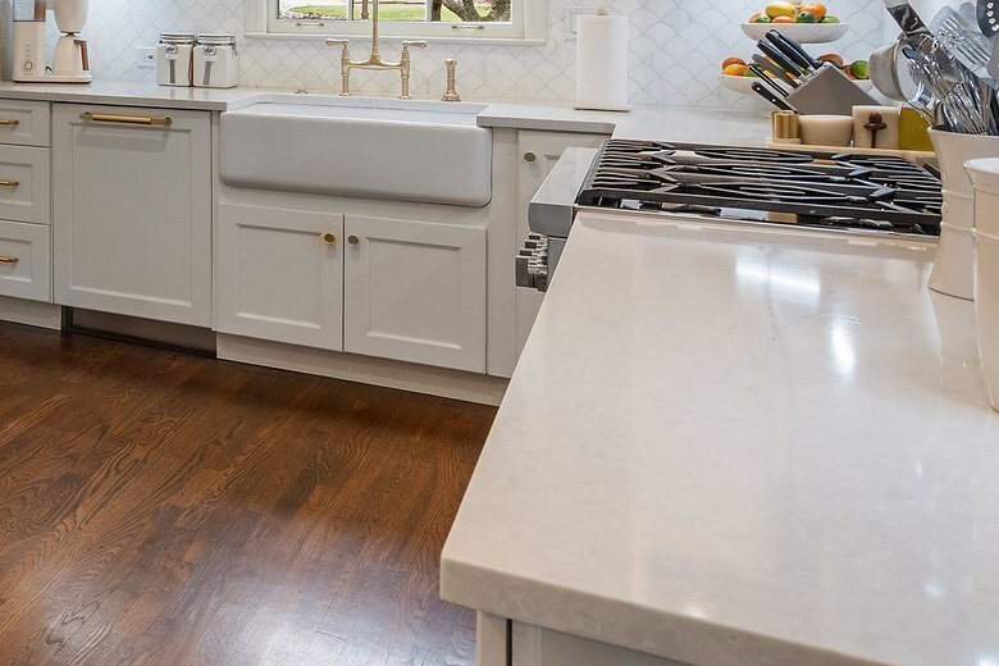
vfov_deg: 29.6
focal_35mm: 42
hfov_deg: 38.4
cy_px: -10
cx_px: -102
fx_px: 1165
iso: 640
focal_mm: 16
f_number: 8
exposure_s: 1/125
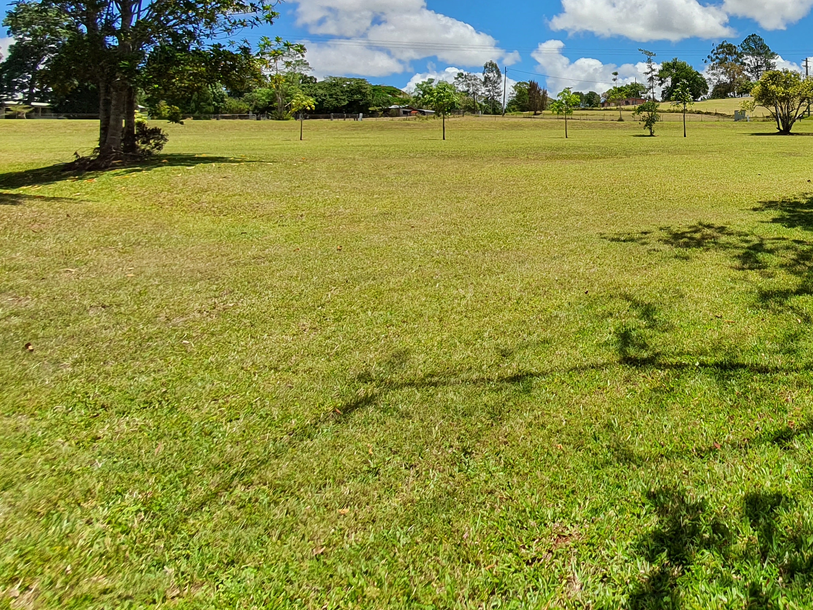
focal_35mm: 25
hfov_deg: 60.5
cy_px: 115
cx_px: 707
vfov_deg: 51.2
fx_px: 587
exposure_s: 1/1300
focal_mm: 1.8
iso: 50
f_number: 2.2
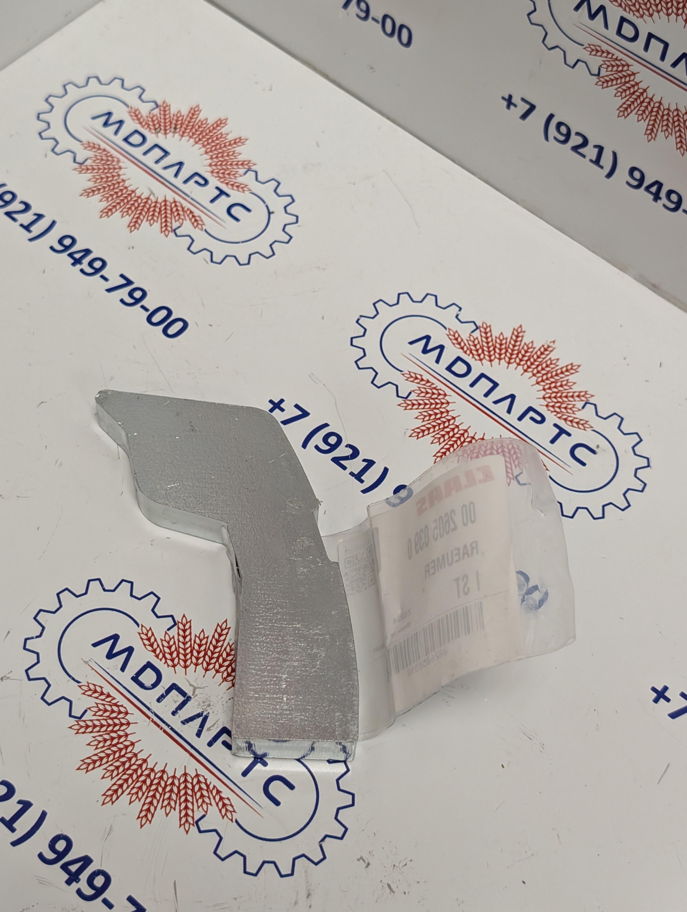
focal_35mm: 49
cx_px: 344
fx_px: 1293
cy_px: 456
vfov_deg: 38.9
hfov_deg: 29.7
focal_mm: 6.9
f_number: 1.68
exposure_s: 1/438
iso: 310
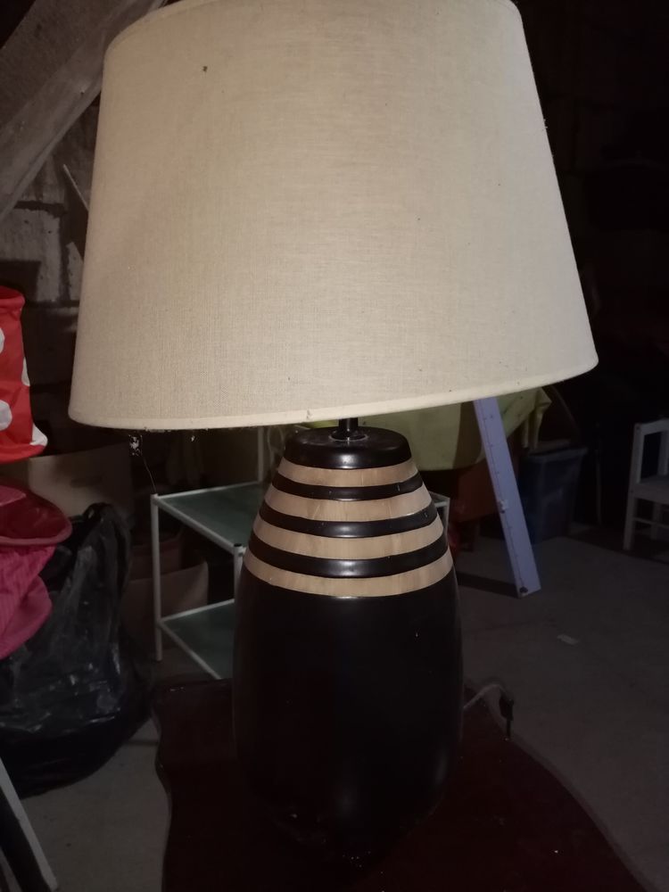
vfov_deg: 67.3
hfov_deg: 53.1
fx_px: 670
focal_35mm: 26
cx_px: 334
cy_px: 446
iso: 456
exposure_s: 1/25
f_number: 1.8
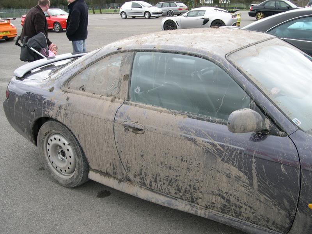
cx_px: 156
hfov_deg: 49.0
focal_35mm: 38
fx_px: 343
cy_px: 117
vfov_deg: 37.7
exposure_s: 1/121
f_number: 2.8
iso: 100
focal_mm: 8
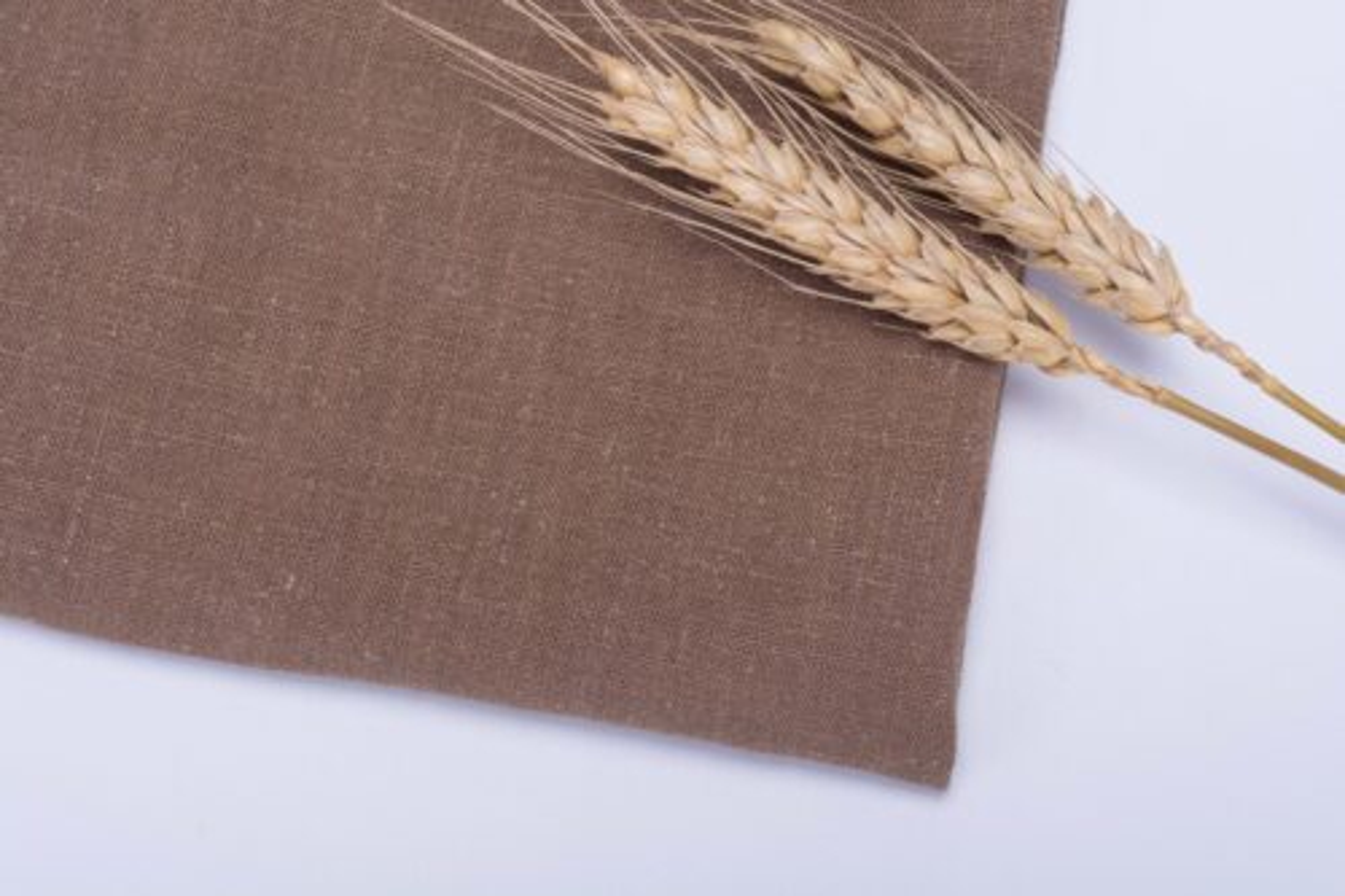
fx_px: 2129
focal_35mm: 57
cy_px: 448
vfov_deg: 23.8
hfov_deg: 35.1
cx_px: 672
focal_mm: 38
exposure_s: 1/125
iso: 100
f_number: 11
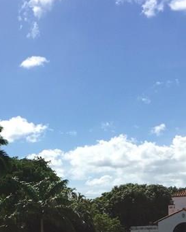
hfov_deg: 18.0
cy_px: 246
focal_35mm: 85
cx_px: 61
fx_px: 585
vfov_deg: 21.5
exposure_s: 1/2475
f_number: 2.2
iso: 32
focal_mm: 4.15
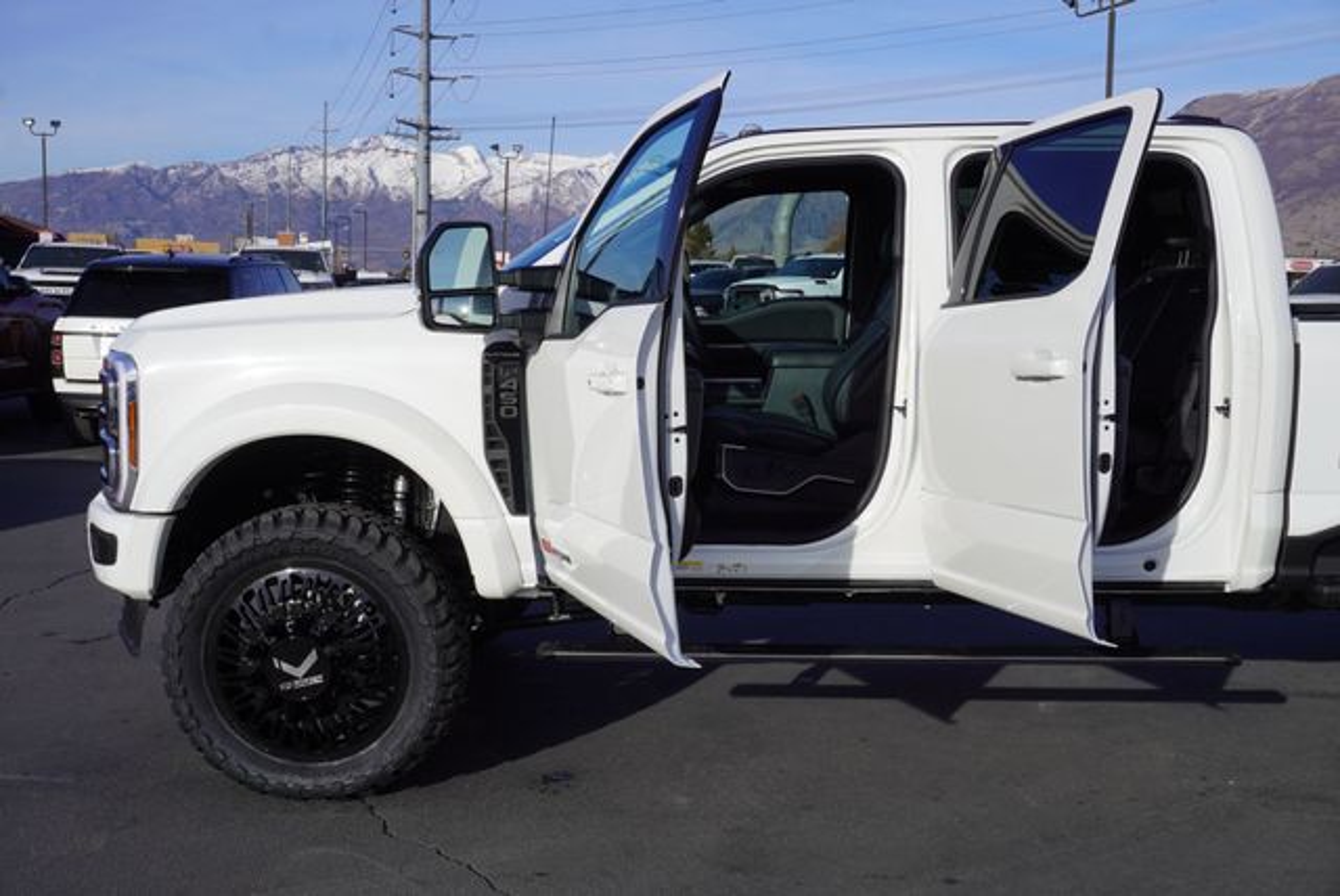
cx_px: 670
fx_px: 1453
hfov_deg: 49.5
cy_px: 448
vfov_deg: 34.3
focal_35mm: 39
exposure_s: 1/200
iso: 100
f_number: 11
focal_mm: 26
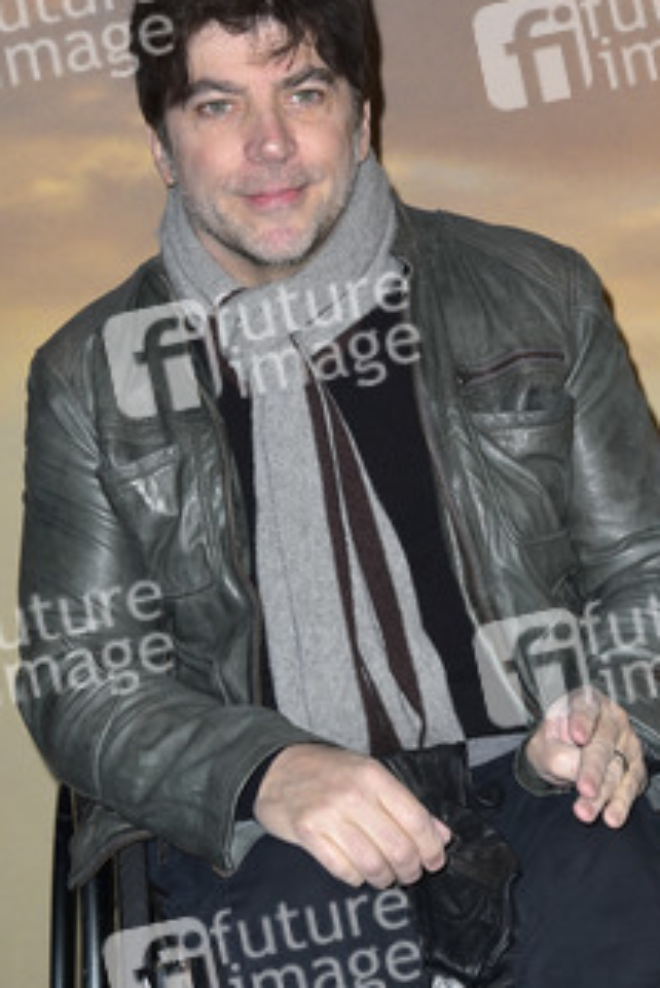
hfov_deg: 9.8
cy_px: 500
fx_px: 3841
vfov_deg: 14.6
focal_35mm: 140
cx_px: 353
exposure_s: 1/250
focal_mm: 112
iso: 320
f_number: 6.3
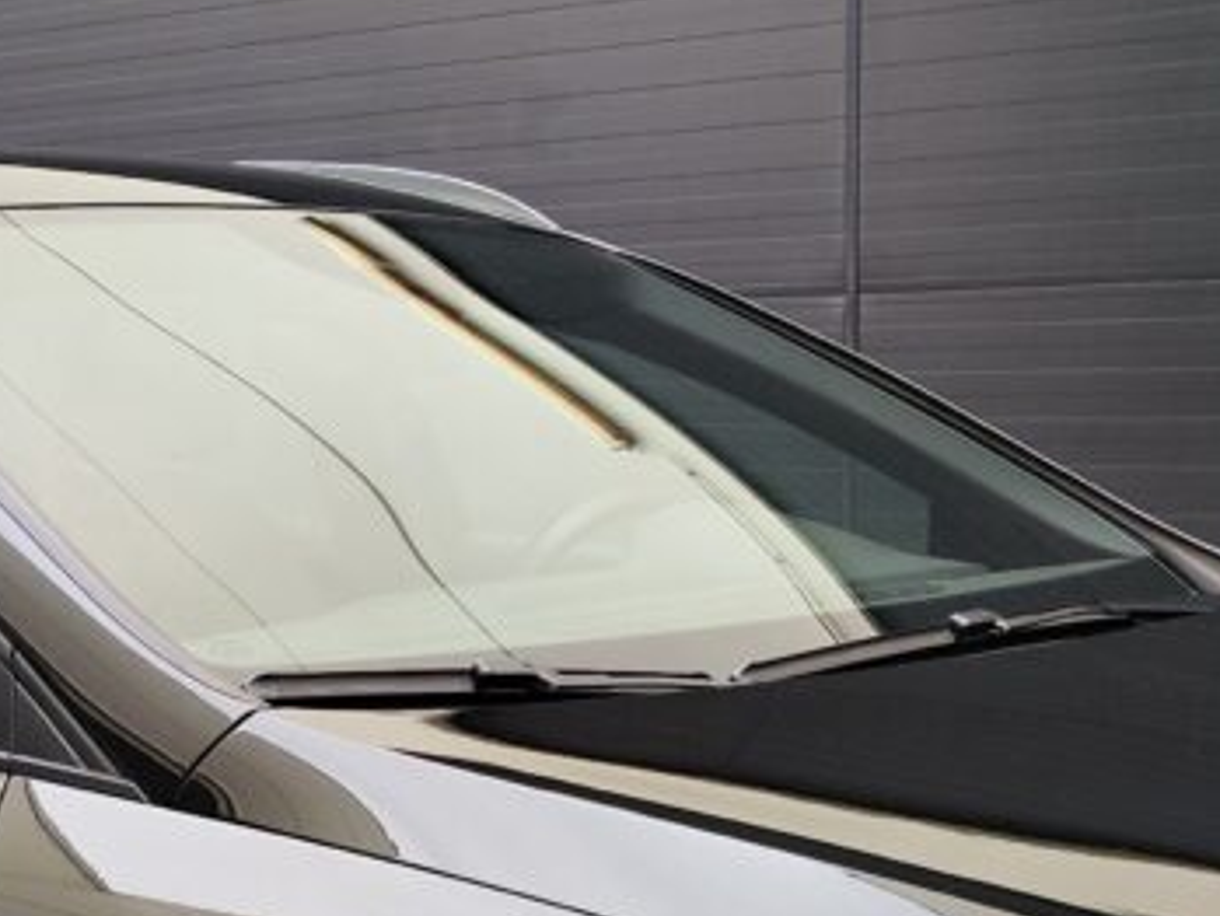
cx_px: 619
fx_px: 2785
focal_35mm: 79
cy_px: 1126
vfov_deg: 17.7
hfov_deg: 24.7
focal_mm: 7.01
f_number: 1.69
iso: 71
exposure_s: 1/100
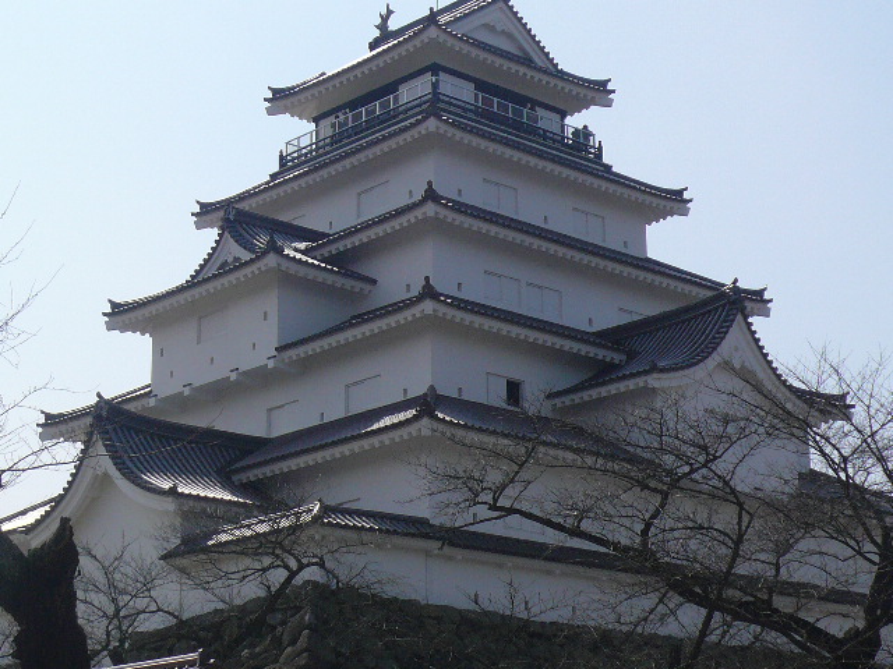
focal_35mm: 80
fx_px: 2064
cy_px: 334
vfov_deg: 18.4
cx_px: 446
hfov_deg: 24.4
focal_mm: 8.8
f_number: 11
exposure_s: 1/320
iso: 100
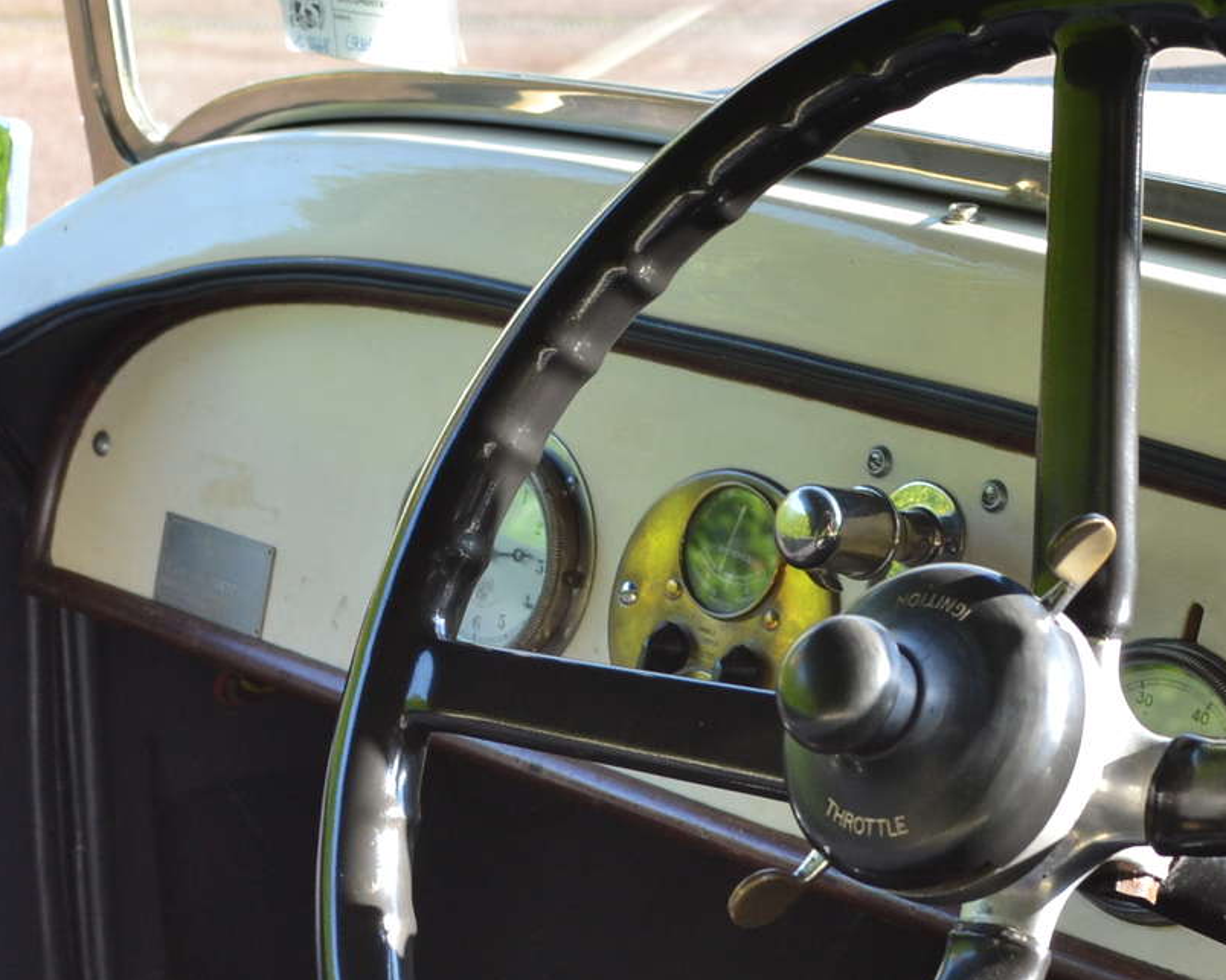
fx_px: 3555
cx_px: 494
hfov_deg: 19.5
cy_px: 807
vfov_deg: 15.6
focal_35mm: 98
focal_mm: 28
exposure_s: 1/125
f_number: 5.6
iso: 400
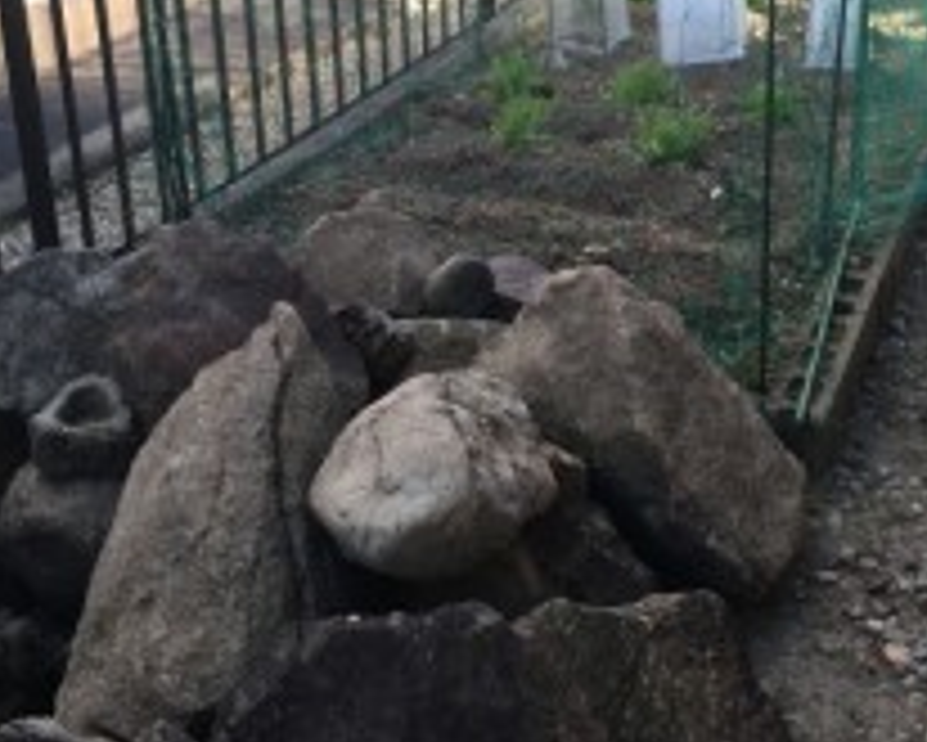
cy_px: 281
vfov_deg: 25.7
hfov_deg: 31.6
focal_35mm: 59
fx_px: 1619
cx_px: 648
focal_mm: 4.15
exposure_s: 1/120
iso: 25
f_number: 2.2
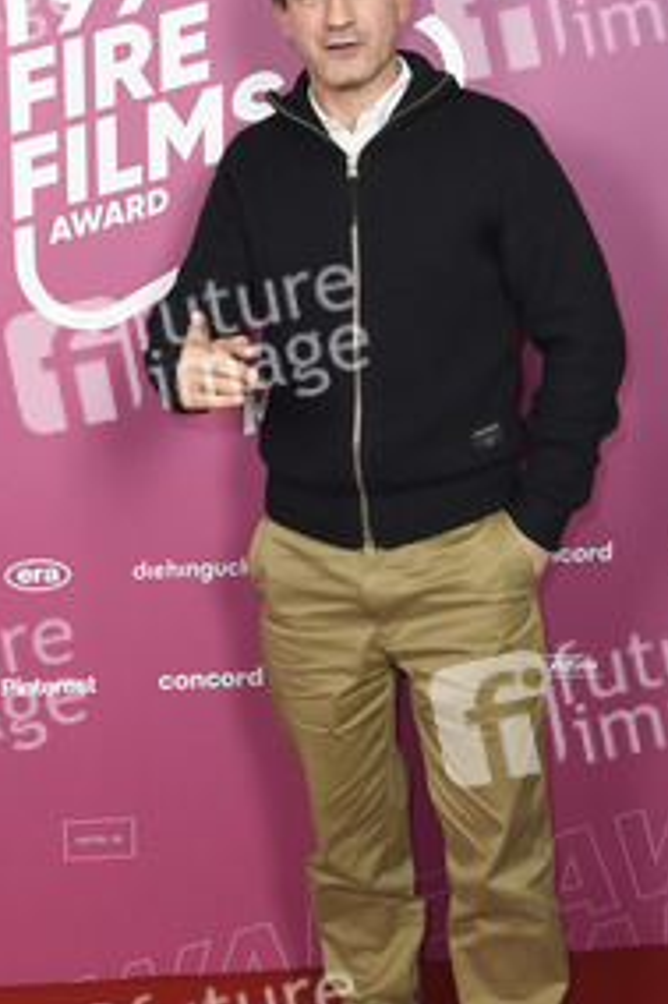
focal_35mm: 45
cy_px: 527
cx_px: 290
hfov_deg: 29.8
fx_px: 1254
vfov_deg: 43.6
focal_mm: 32
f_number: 4
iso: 800
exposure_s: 1/320
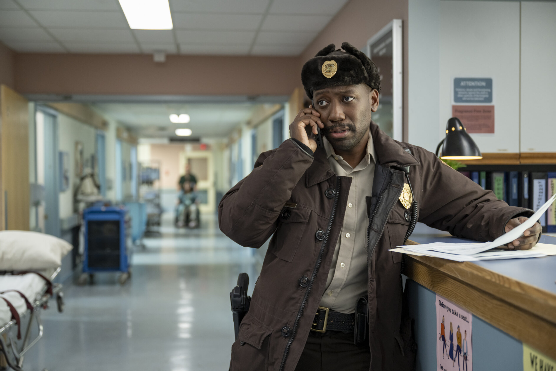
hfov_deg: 40.3
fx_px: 757
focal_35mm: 49
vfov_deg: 27.5
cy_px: 186
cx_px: 278
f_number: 2.8
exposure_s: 1/250
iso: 1000
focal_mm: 49
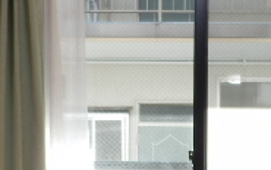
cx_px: 195
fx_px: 651
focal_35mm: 88
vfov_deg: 14.5
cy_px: 196
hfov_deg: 23.4
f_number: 3
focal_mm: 4.2
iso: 80
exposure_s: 1/50
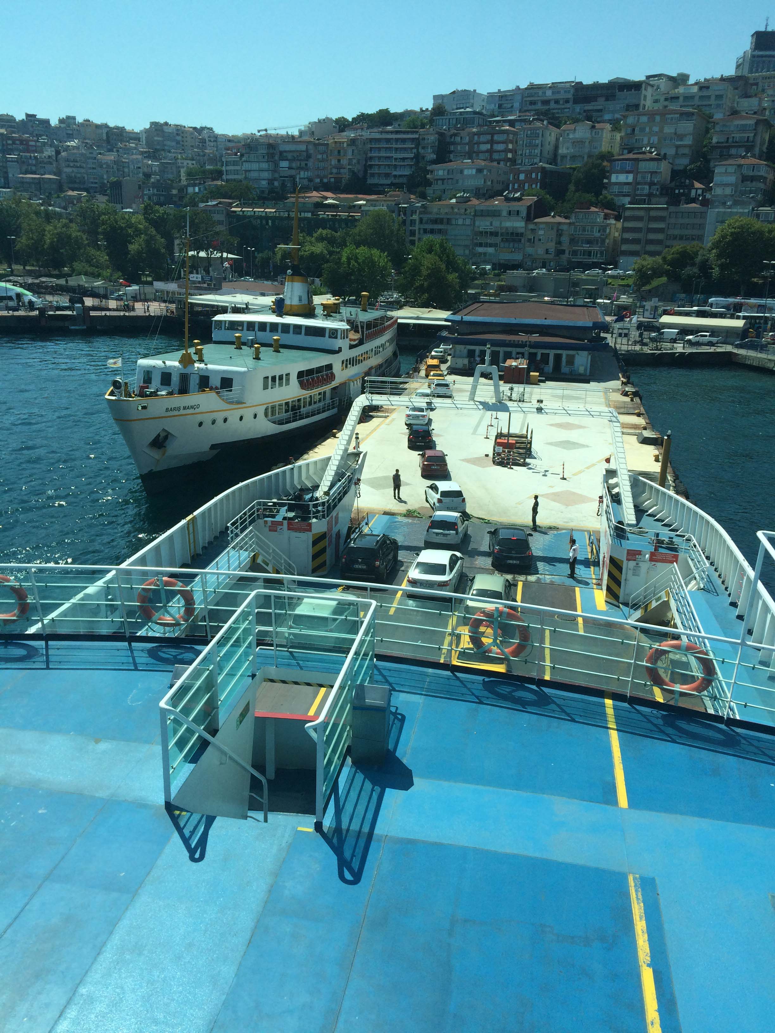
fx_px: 866
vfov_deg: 61.7
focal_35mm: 29
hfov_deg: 48.2
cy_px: 516
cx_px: 388
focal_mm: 4.15
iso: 32
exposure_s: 1/2160
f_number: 2.2
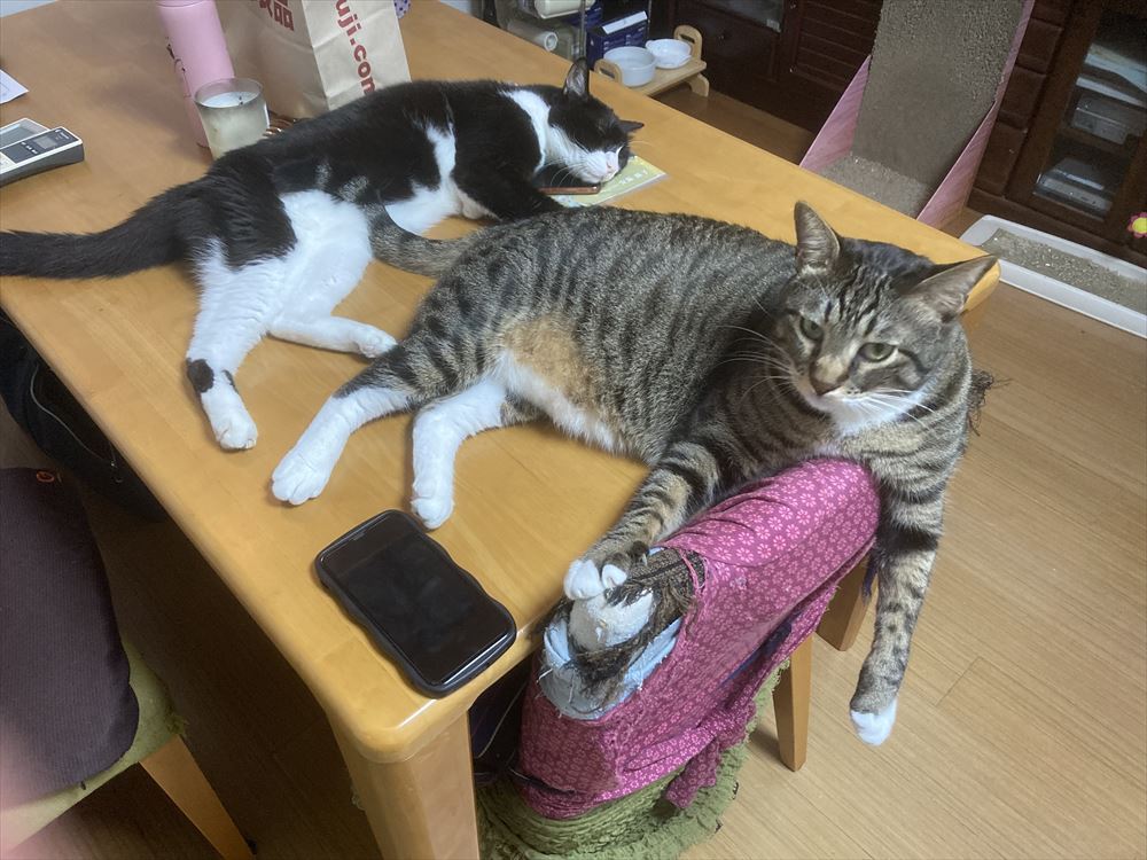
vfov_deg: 49.7
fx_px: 928
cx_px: 574
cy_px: 430
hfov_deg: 63.4
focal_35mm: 28
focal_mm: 3.99
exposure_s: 1/50
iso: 250
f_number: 1.8
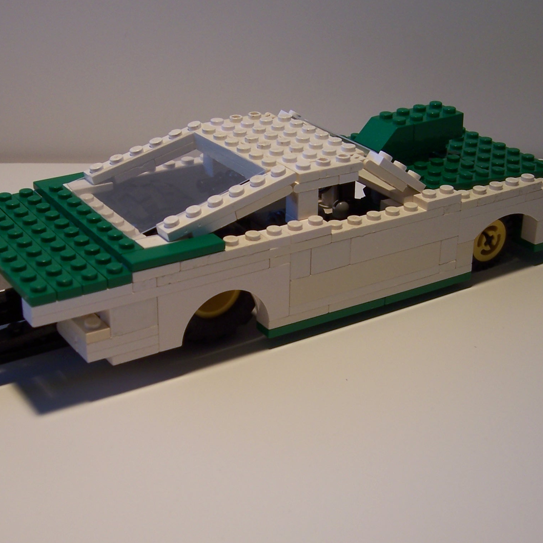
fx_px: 1047
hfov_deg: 29.0
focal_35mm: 59
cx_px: 227
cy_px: 279
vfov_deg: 29.1
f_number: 3.3
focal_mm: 7.3
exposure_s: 1/60
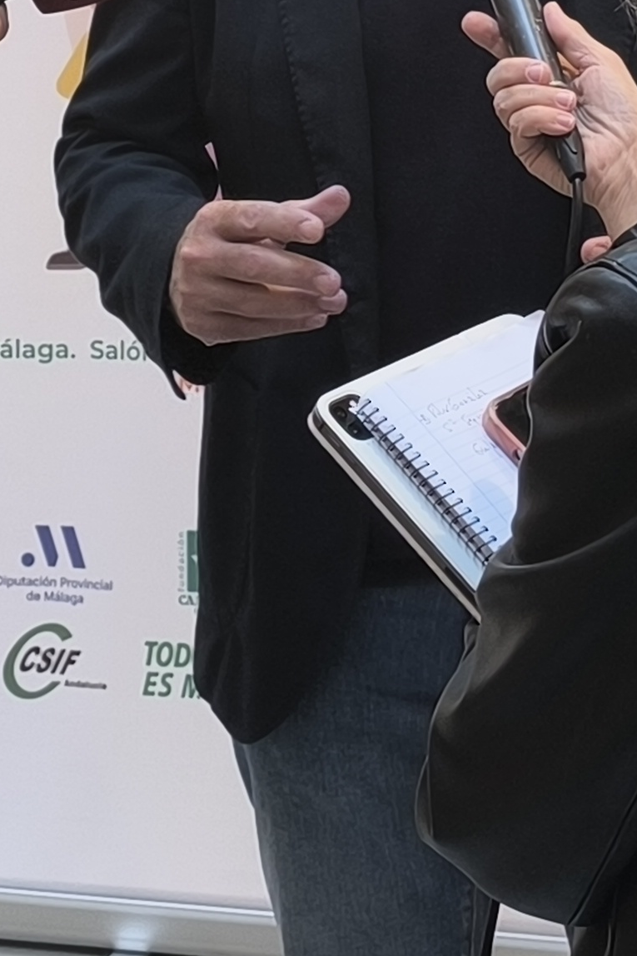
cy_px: -228
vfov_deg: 17.5
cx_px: 408
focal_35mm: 111
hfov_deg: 12.3
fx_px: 2945
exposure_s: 1/100
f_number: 1.65
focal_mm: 6.14
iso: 320
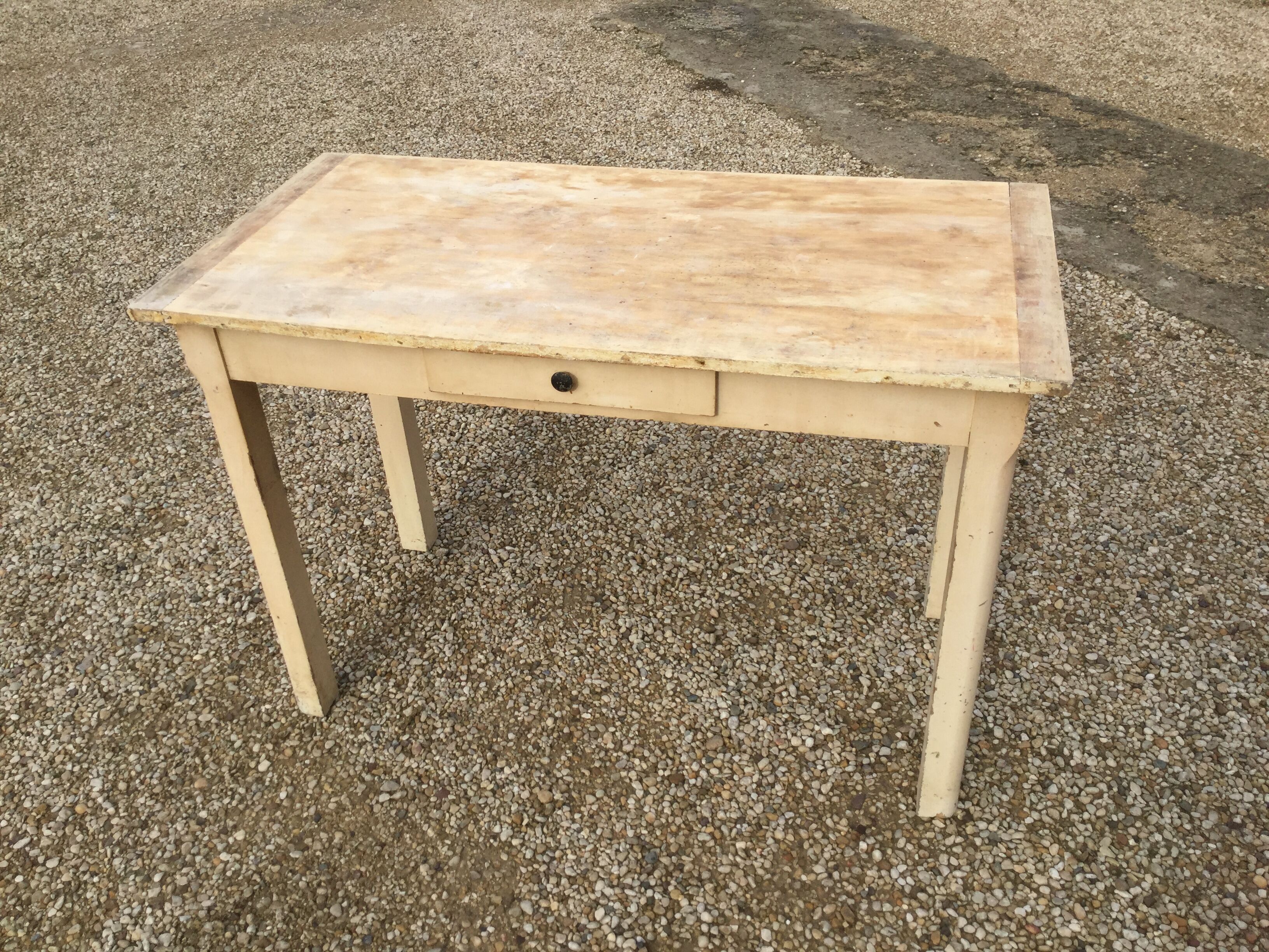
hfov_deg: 58.4
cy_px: 476
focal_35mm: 31
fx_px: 1136
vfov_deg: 45.4
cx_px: 634
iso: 25
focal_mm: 3.3
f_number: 2.4
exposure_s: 1/823
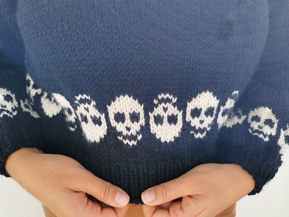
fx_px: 225
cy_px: 108
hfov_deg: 65.3
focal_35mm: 27
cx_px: 144
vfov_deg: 51.4
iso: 50
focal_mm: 5.56
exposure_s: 1/1186
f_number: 1.6
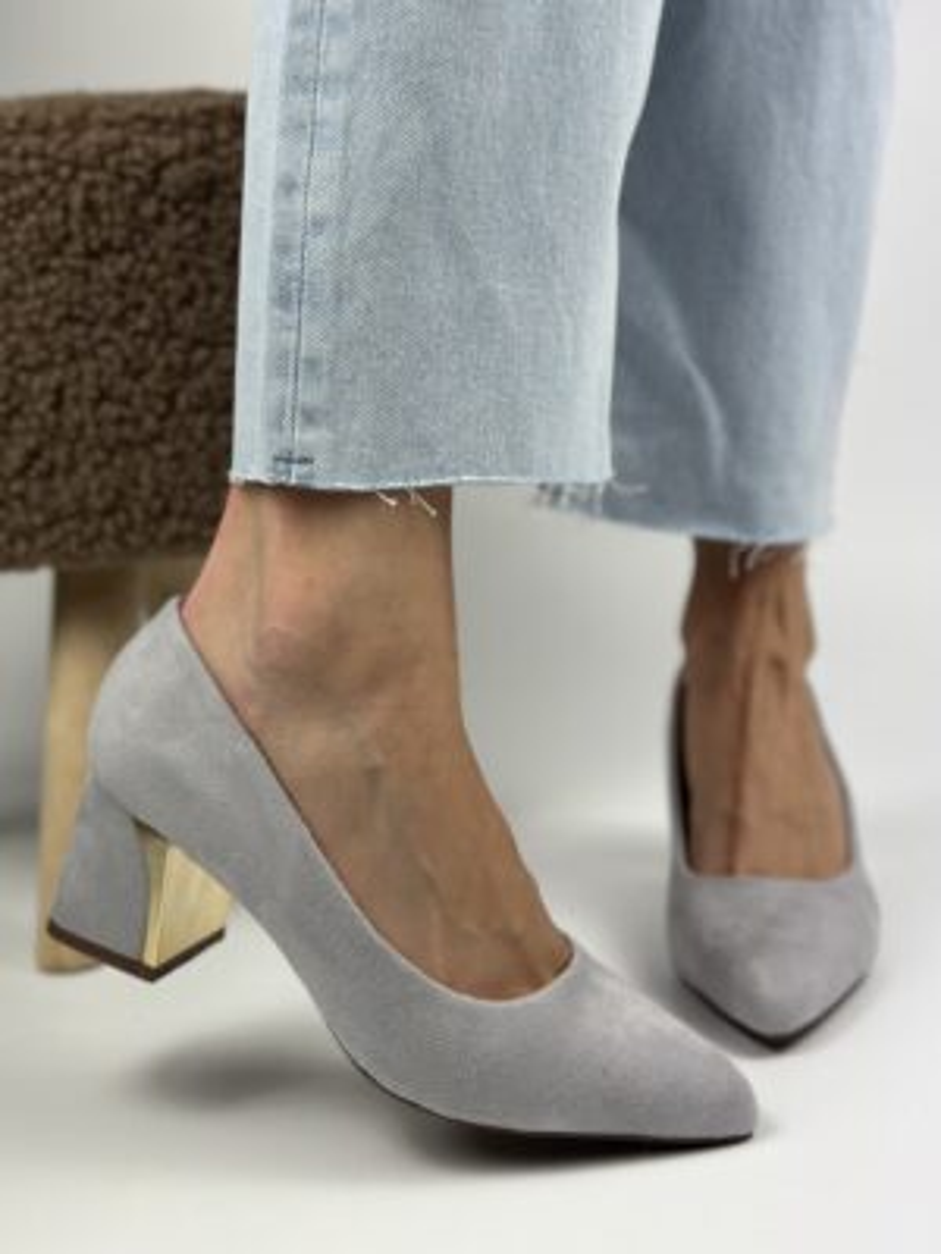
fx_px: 1740
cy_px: 627
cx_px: 470
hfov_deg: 30.3
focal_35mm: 48
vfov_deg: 39.7
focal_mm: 6.86
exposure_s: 1/1339
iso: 80
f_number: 1.78
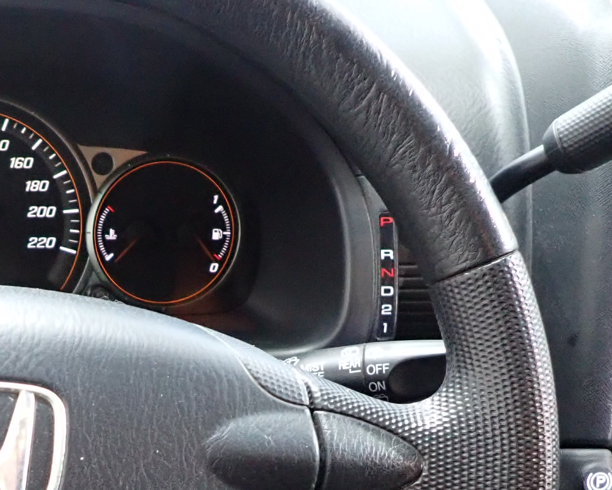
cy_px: 444
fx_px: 1195
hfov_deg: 26.8
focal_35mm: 66
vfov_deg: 22.6
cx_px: -31
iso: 800
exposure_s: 1/25
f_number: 2
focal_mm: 4.5
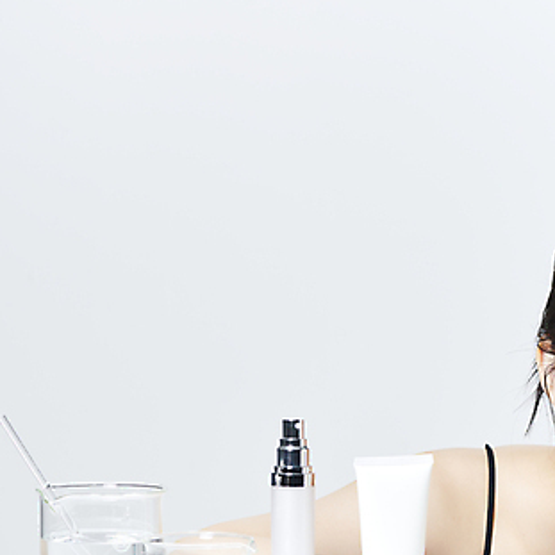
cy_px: 330
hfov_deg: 10.1
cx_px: 523
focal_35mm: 172
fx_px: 3120
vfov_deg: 10.2
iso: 64
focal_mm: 105
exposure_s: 1/125
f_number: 13
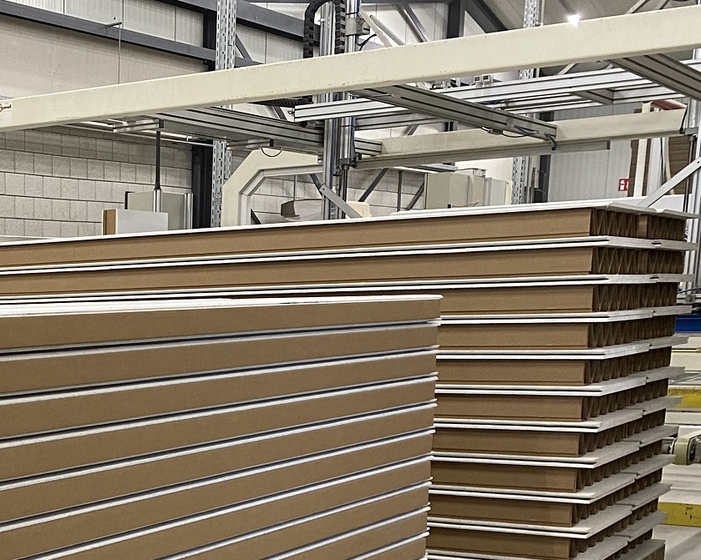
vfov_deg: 22.1
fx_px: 1348
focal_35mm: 65
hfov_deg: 26.9
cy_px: 633
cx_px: -63
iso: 160
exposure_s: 1/50
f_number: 1.8
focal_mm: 4.25
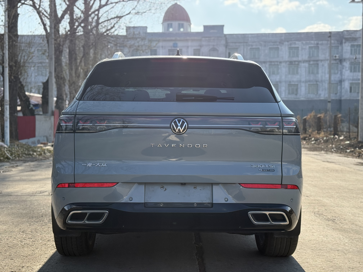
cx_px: 182
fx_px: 503
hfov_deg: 39.7
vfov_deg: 30.3
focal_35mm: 48
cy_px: 136
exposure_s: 1/2667
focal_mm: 6.76
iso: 100
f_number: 1.78
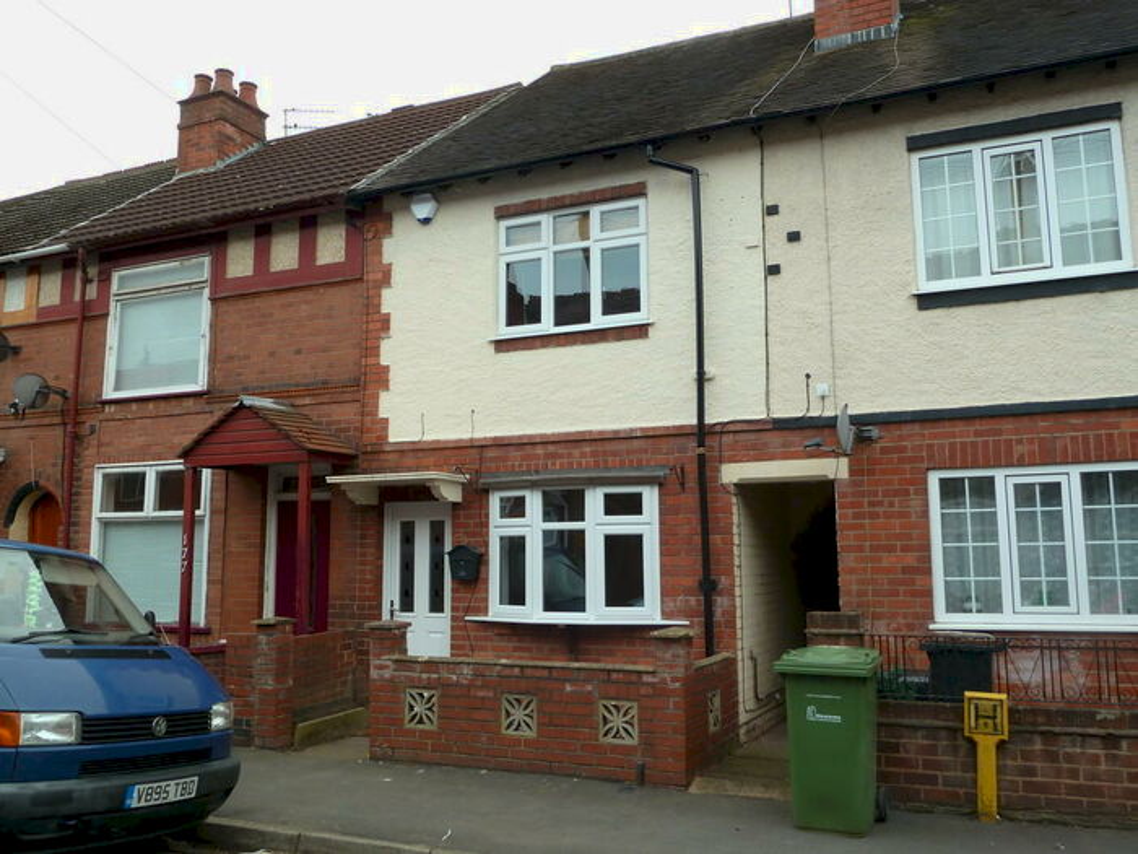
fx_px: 986
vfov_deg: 46.8
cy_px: 427
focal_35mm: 30
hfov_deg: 60.0
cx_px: 569
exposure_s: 1/125
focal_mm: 5
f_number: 4
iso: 80
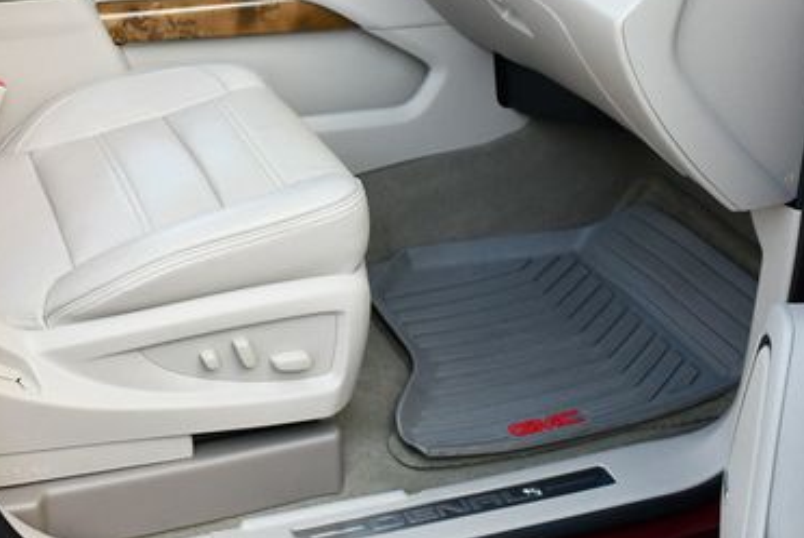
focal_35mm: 62
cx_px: 231
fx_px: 1386
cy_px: 86
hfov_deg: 31.9
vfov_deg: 21.6
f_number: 3.5
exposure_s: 1/250
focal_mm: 18
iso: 500
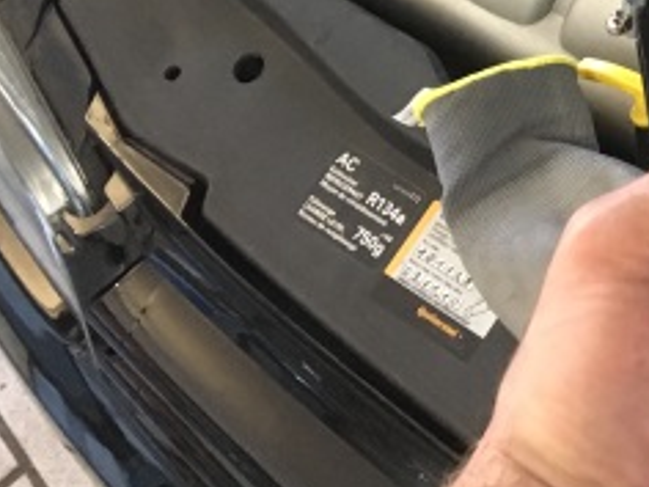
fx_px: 1725
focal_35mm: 92
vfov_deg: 15.4
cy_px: -131
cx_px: 927
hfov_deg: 19.1
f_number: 2.2
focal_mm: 4.15
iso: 200
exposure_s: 1/17
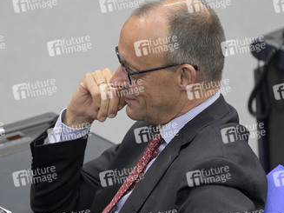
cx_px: 133
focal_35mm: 663
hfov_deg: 3.0
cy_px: 111
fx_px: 5437
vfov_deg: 2.2
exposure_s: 1/320
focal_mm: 500
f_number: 5.6
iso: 8000
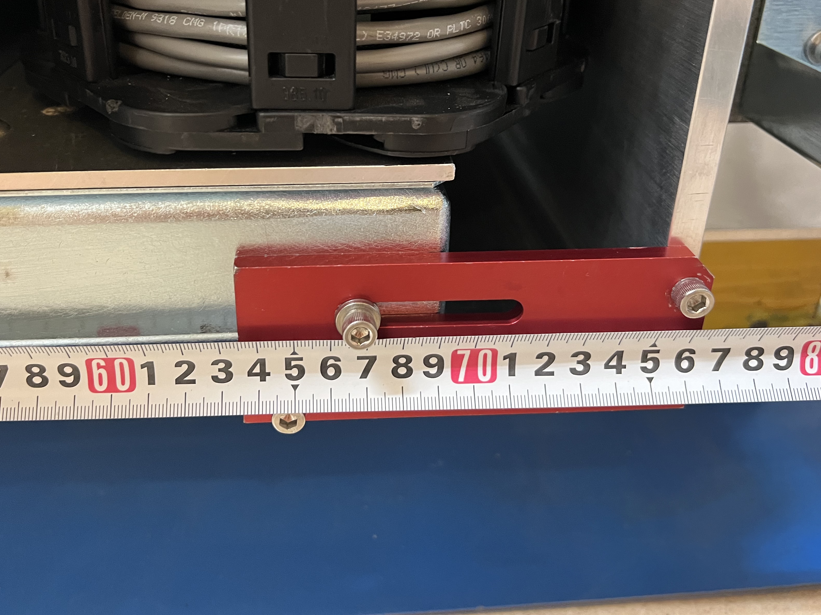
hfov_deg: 55.2
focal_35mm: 33
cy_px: 235
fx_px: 783
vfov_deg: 42.7
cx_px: 361
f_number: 1.5
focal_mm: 5.7
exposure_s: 1/60
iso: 400
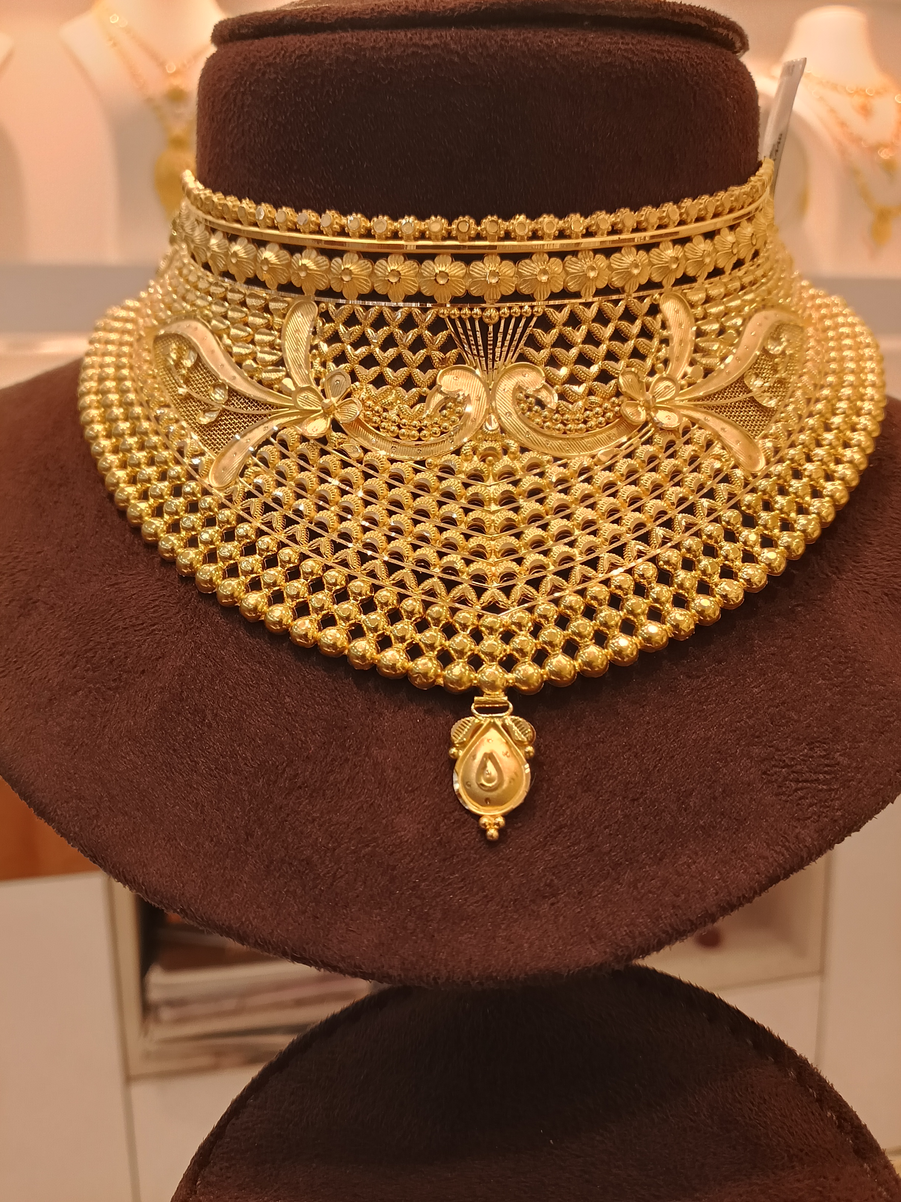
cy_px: 601
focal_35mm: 27
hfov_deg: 51.4
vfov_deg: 65.3
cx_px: 450
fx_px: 937
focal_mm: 3.61
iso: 80
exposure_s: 1/100
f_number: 1.8
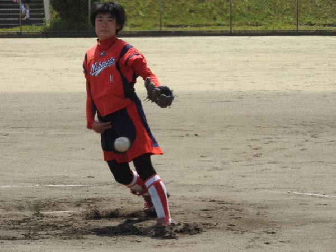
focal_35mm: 270
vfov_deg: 5.5
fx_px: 2621
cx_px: 168
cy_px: 126
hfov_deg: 7.3
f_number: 5.5
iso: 100
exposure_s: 1/500
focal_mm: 48.4
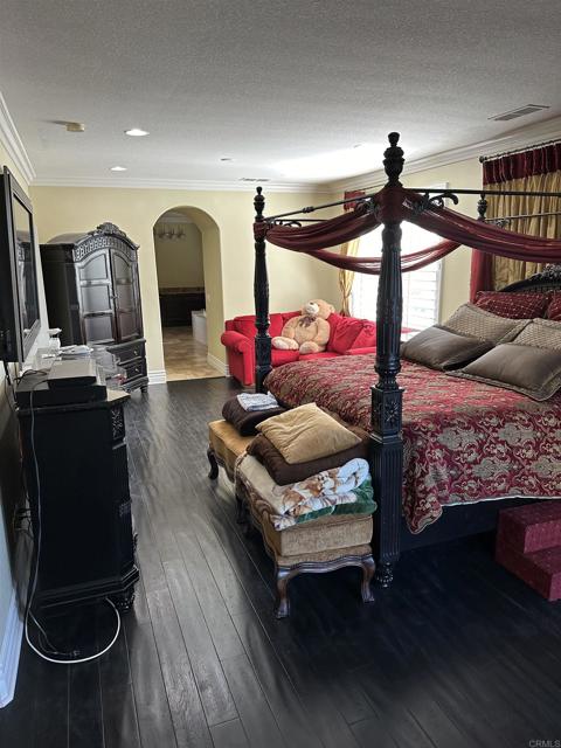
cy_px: 374
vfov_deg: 71.6
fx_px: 519
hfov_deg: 56.8
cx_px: 280
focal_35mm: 24
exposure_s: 1/120
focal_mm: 6.86
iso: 160
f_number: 1.78
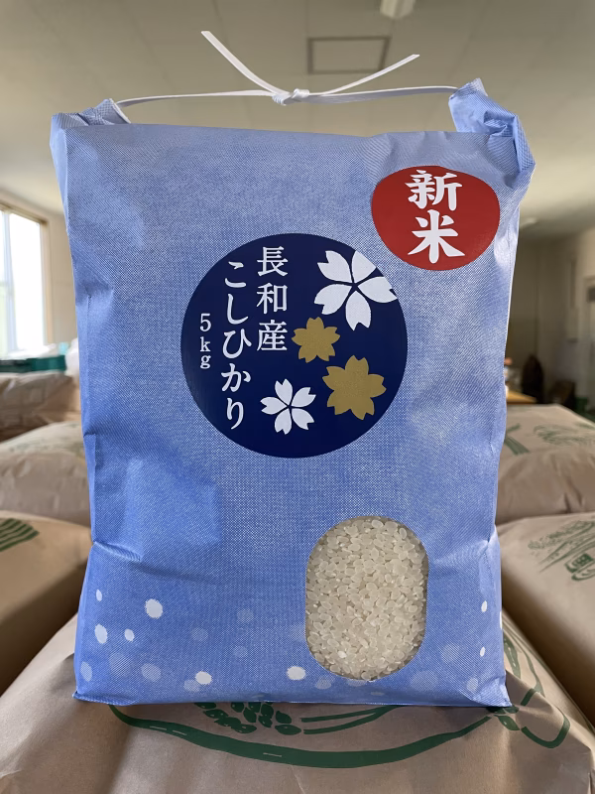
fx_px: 596
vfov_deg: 67.3
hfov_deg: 53.1
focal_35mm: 26
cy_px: 397
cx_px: 298
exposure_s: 1/60
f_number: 1.6
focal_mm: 4.2
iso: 200
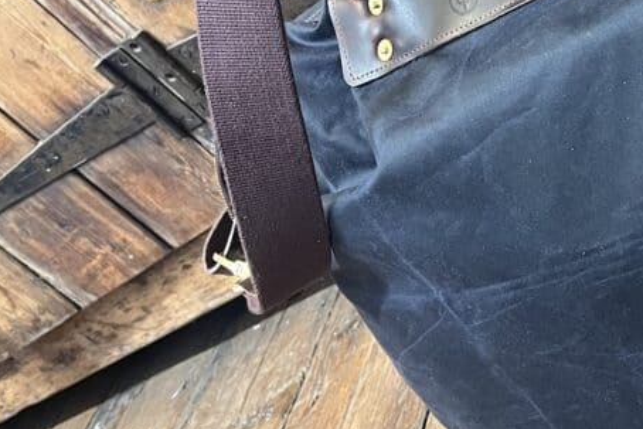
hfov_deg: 29.7
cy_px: 4
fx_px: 1090
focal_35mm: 61
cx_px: 698
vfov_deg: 21.5
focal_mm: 5.1
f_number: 1.6
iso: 500
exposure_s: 1/33
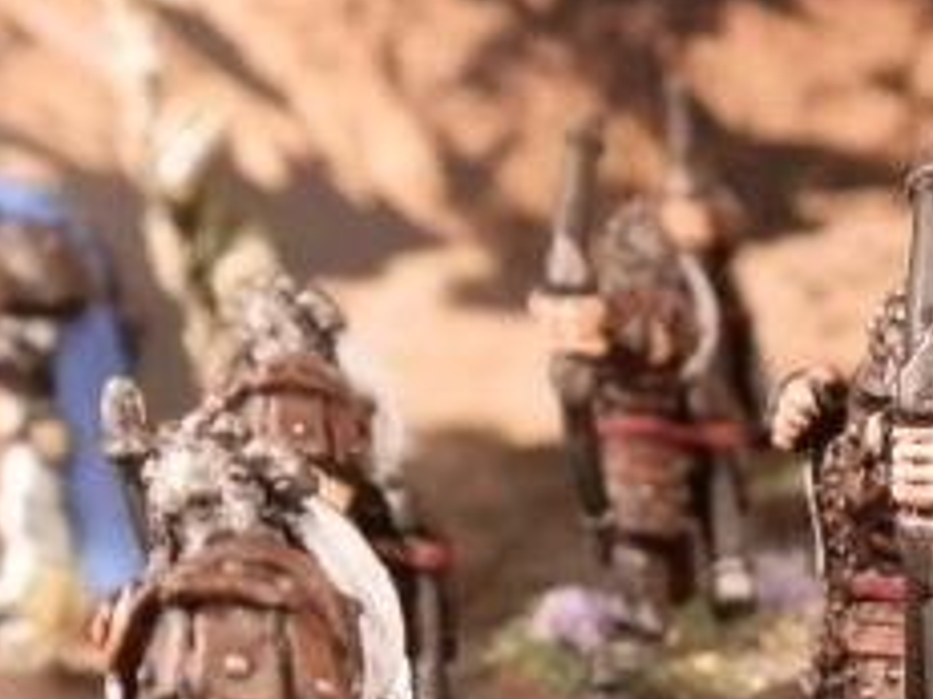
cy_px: 780
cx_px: 872
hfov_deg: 28.5
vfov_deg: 21.4
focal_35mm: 65
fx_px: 1751
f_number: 3.1
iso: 400
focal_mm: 5
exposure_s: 1/40
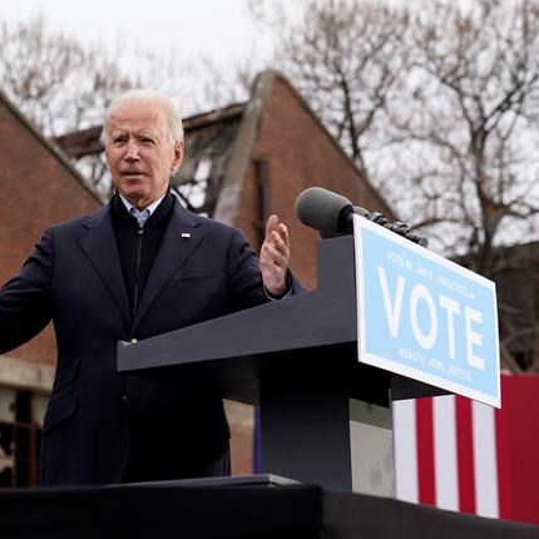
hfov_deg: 19.3
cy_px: 269
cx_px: 238
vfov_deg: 19.3
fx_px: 1585
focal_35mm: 90
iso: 640
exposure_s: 1/1000
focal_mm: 70
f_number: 4
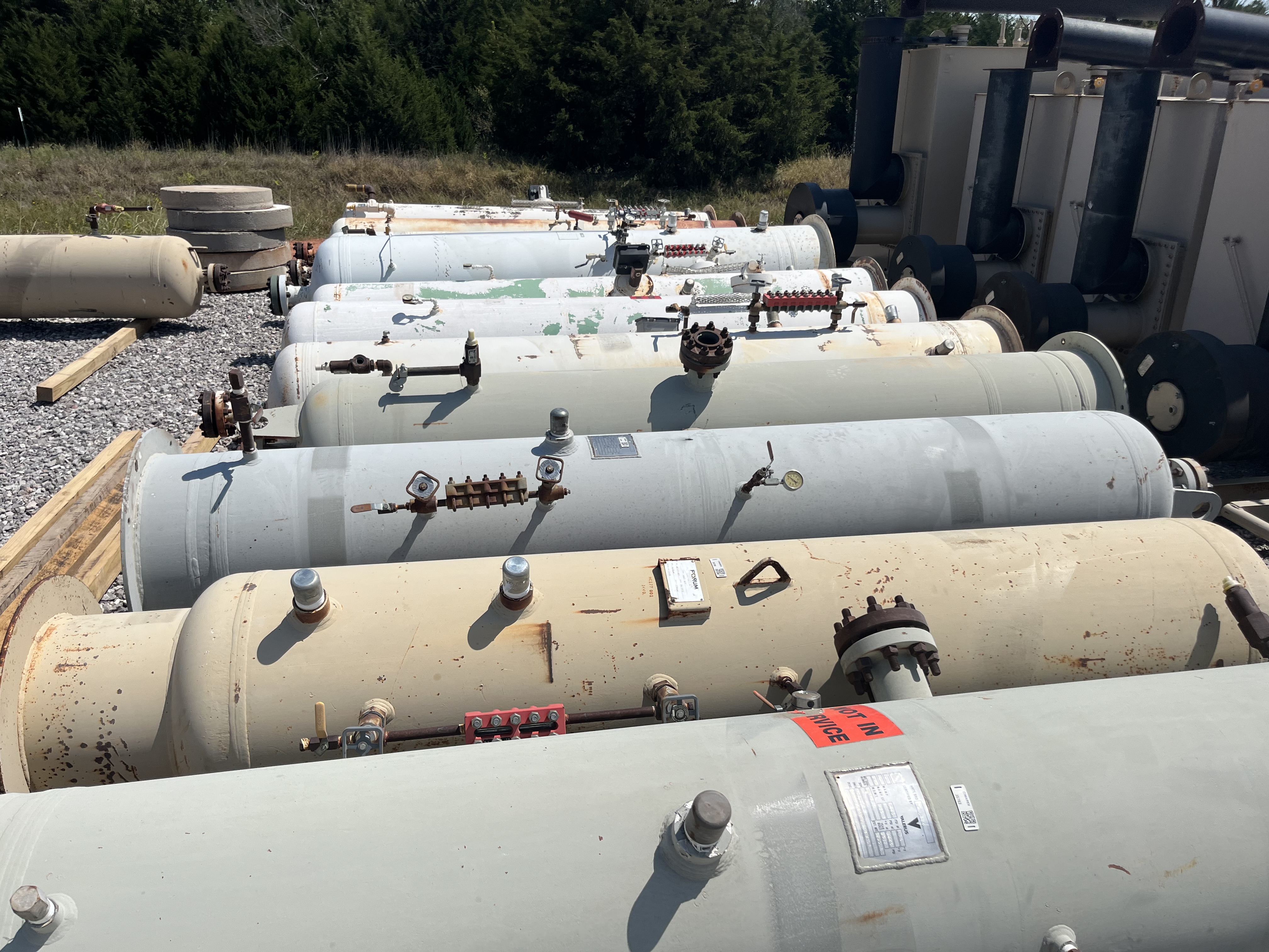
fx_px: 953
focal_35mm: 26
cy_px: 476
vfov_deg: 53.1
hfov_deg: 67.3
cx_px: 634
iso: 50
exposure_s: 1/9091
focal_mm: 5.1
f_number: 1.6
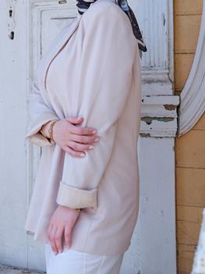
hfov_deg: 18.0
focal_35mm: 82
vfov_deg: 23.7
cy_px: 80
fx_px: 648
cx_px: 81
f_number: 5.6
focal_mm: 68.8
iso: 320
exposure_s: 1/300
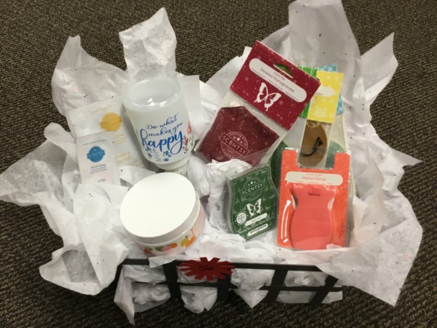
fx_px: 391
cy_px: 164
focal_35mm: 31
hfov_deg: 58.4
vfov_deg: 45.4
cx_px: 218
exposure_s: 1/30
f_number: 2.4
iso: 64
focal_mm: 3.3
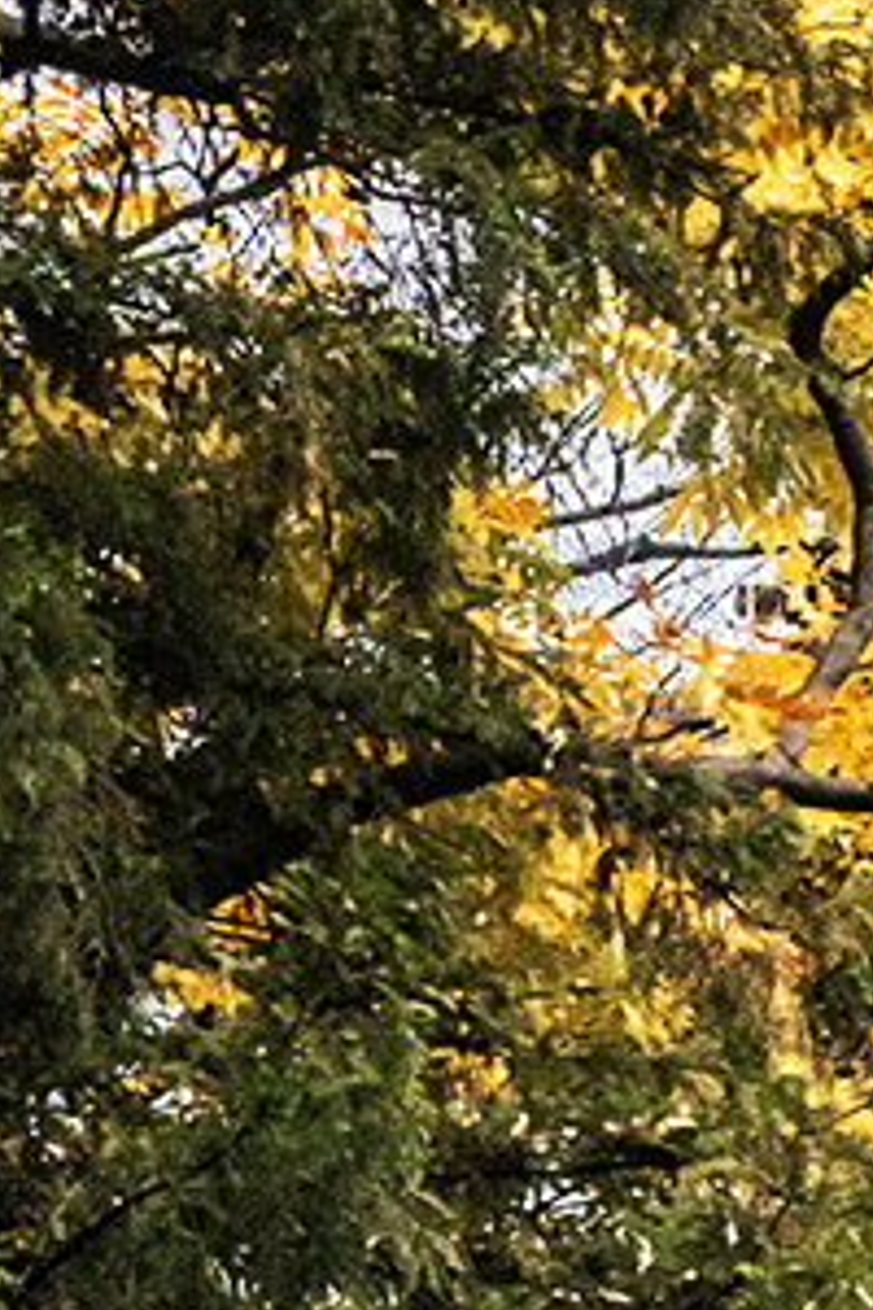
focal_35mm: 301
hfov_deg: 4.5
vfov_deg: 6.8
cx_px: 1986
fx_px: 10961
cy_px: -410
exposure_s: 1/160
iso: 1250
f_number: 5.6
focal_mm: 41.8
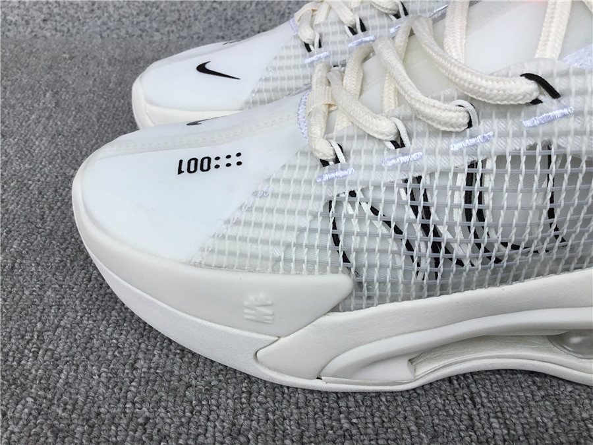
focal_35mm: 31
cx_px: 296
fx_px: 531
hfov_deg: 58.4
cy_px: 222
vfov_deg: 45.4
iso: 25
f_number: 2.4
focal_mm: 3.3
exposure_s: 1/562
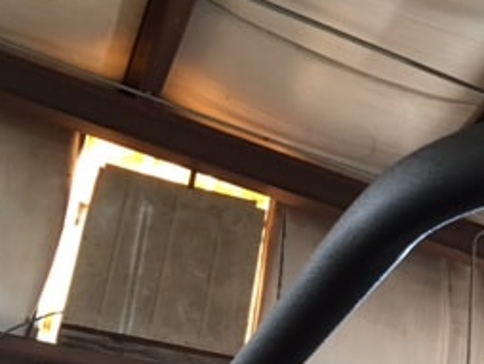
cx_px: 459
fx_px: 1022
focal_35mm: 73
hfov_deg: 25.6
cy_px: 292
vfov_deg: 20.0
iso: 64
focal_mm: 4.15
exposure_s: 1/15
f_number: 2.2
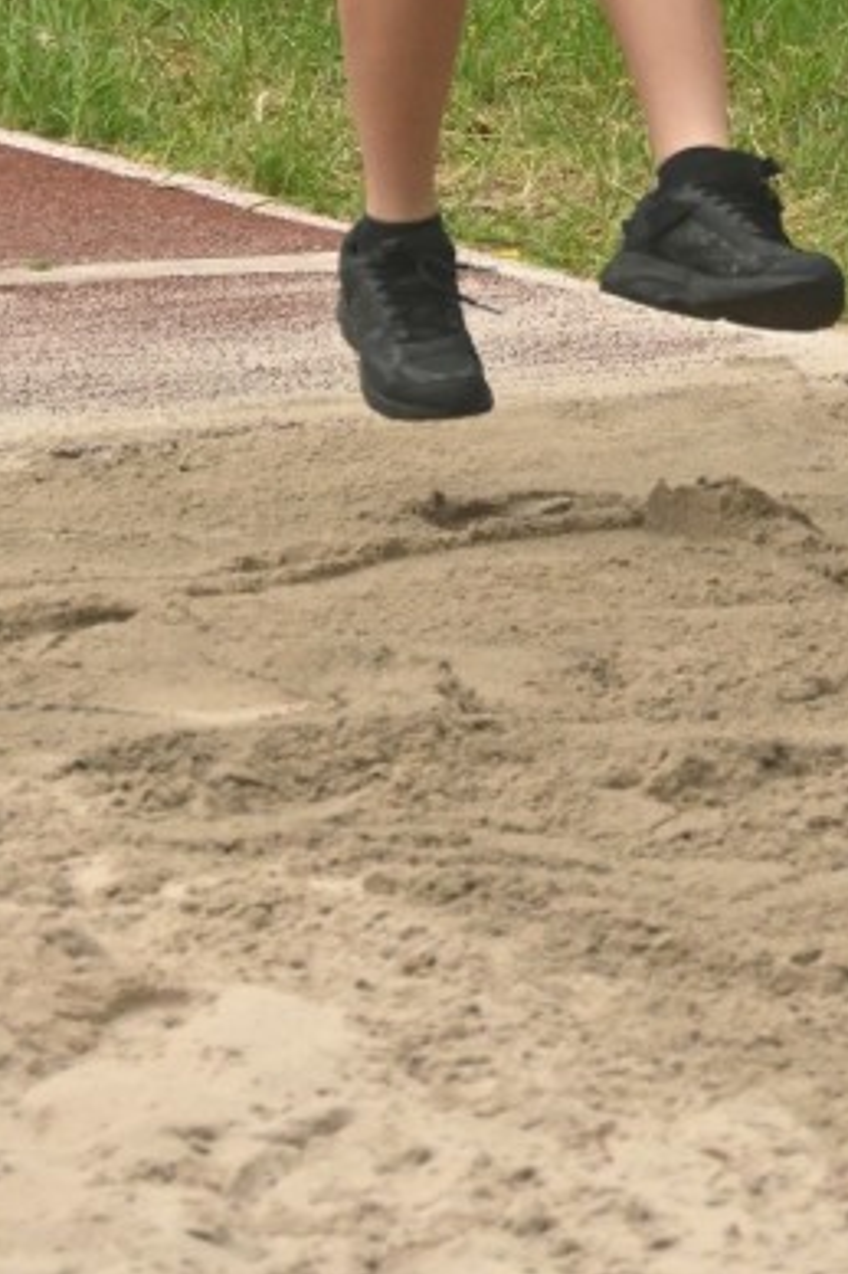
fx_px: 5587
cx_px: 717
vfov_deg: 12.8
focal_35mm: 158
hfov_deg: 8.7
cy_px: -134
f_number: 5.6
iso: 2000
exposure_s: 1/2500
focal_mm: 40
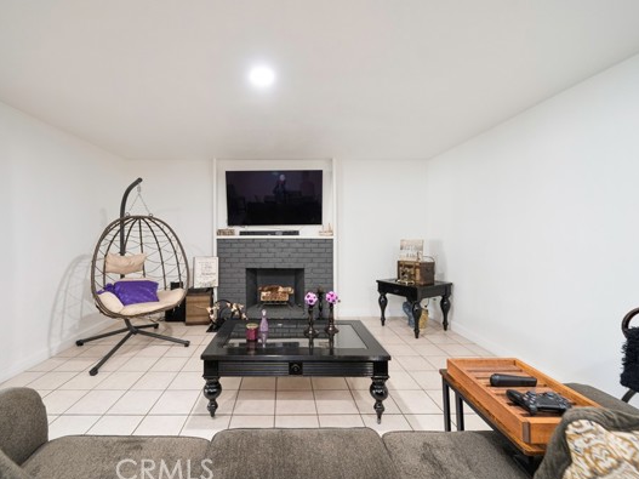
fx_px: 258
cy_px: 229
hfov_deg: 101.7
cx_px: 284
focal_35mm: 14
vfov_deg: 85.6
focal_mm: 12
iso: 1600
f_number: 4
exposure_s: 1/80
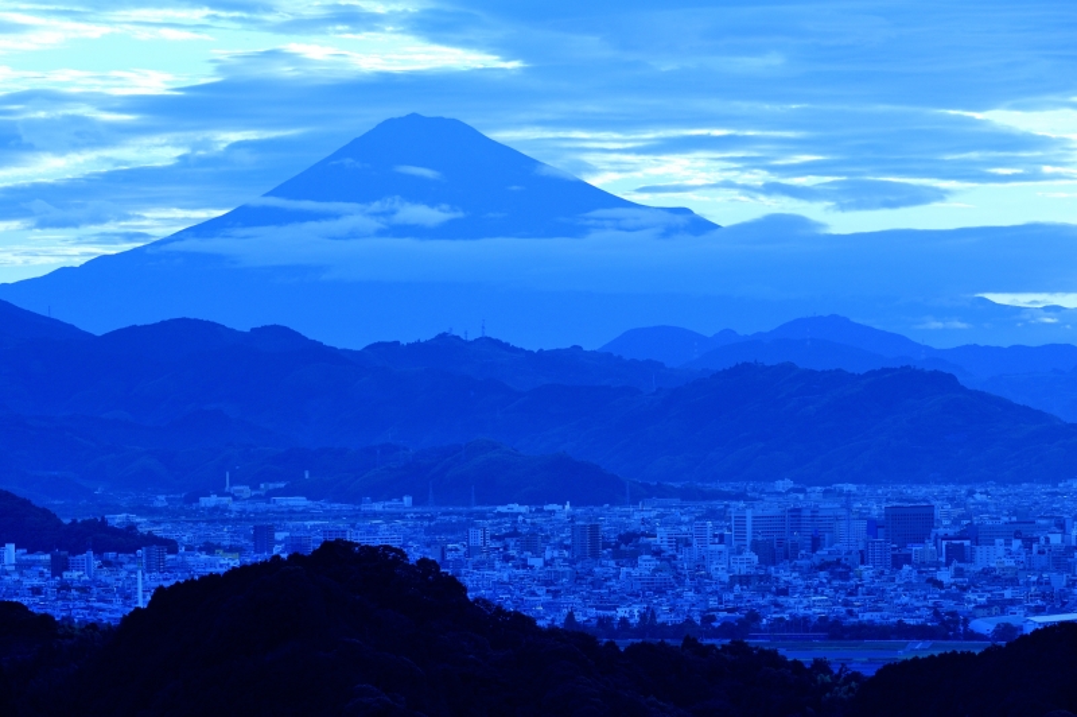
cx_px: 538
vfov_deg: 7.6
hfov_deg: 11.4
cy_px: 358
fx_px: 5380
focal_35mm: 180
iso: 1600
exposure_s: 1/100
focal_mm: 180
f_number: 11
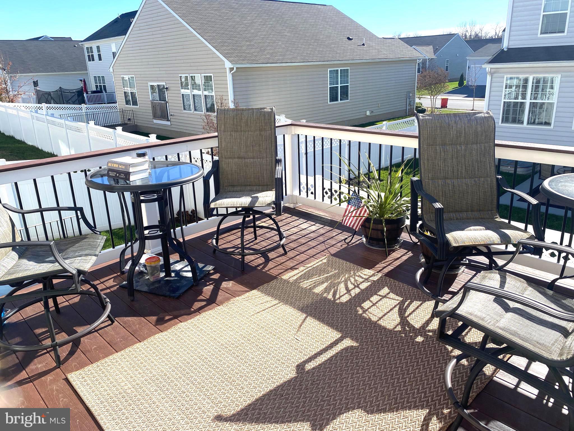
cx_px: 287
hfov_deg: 67.3
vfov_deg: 53.1
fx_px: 431
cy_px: 216
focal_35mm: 26
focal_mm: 4.25
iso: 32
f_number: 1.8
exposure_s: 1/2183
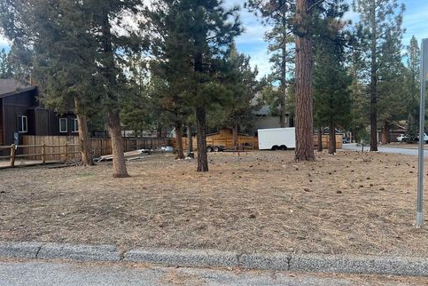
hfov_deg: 65.5
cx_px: 218
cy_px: 137
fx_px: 333
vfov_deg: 46.4
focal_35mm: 28
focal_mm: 5.7
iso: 80
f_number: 1.5
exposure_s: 1/121
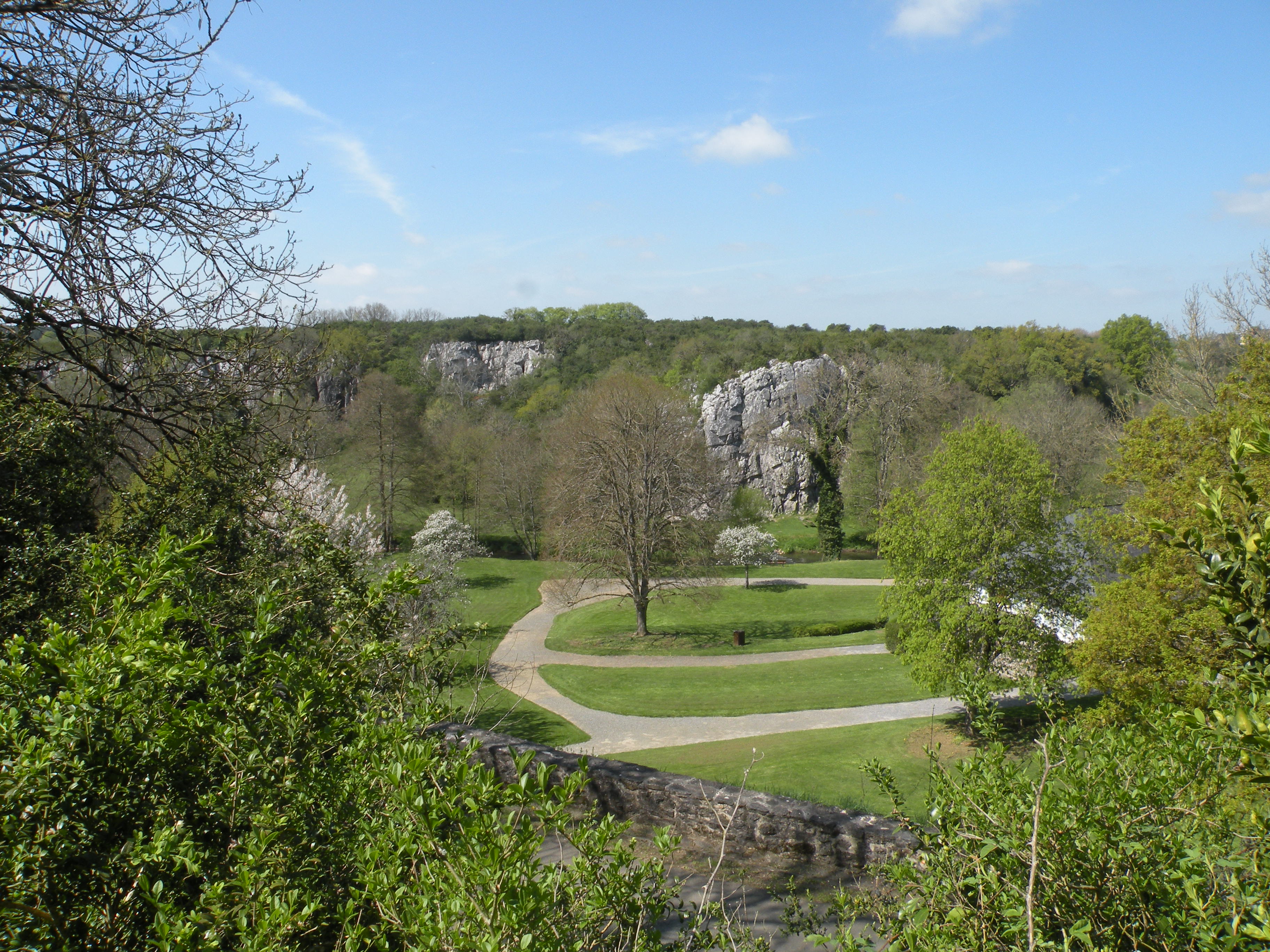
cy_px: 476
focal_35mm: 27
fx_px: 991
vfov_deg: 51.4
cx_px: 635
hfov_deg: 65.3
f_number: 6.3
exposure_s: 1/216
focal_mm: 4.7
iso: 64
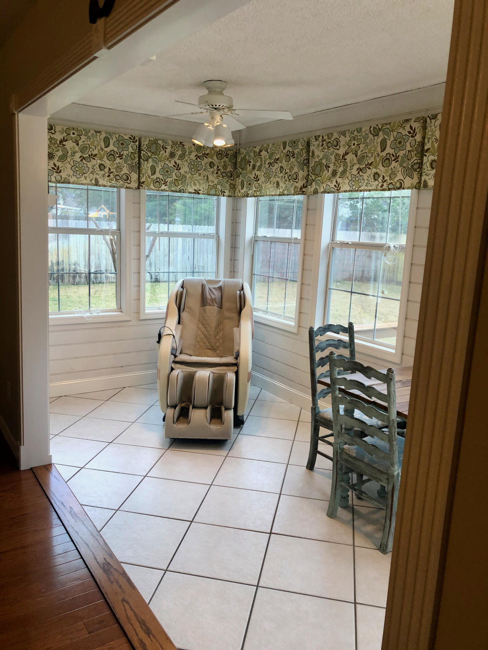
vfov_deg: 63.4
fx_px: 526
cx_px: 244
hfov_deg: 49.7
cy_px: 325
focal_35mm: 28
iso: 32
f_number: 1.8
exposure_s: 1/30
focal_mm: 4
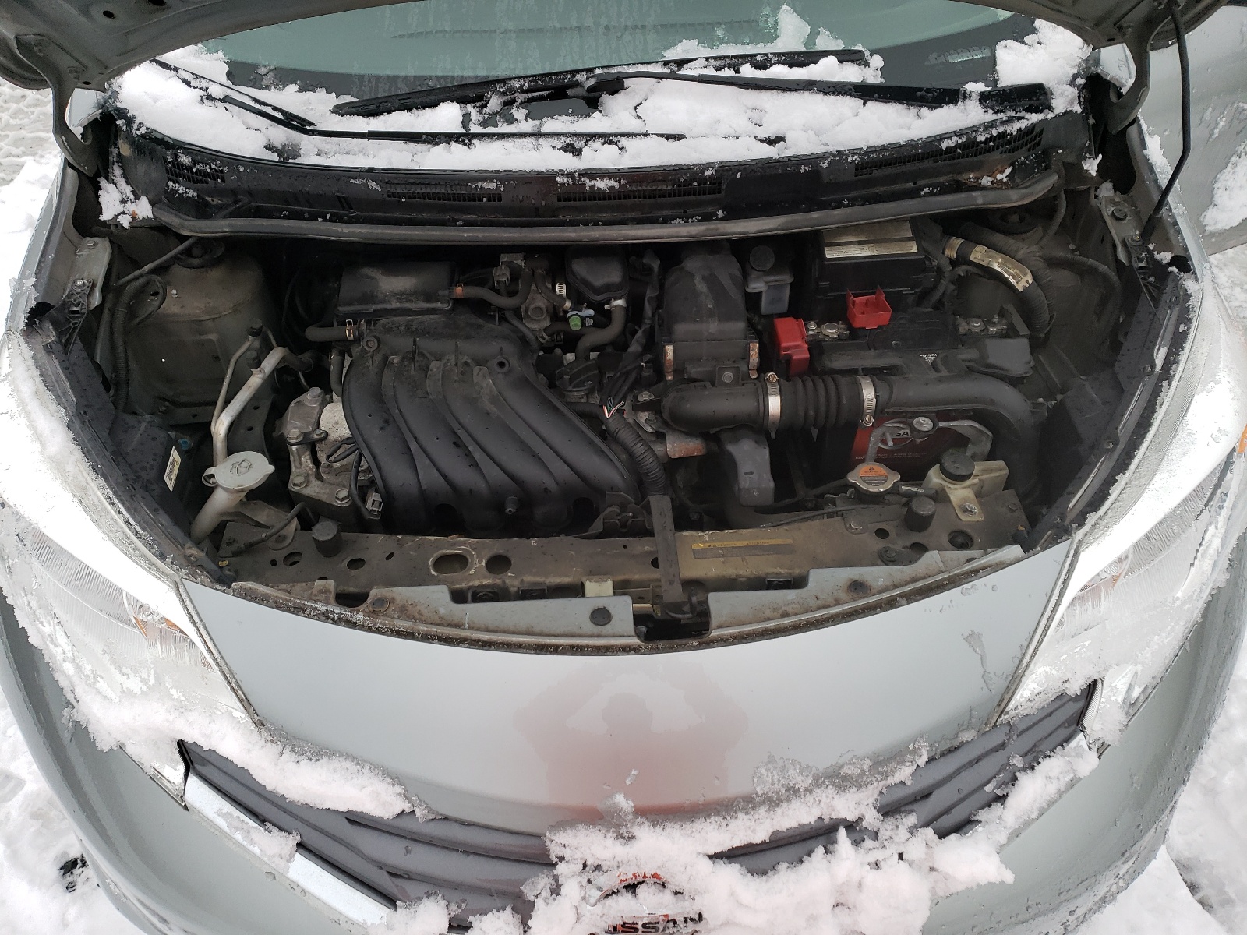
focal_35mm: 26
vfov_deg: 53.1
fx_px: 937
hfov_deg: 67.3
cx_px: 624
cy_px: 468
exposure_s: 1/120
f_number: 1.5
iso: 71
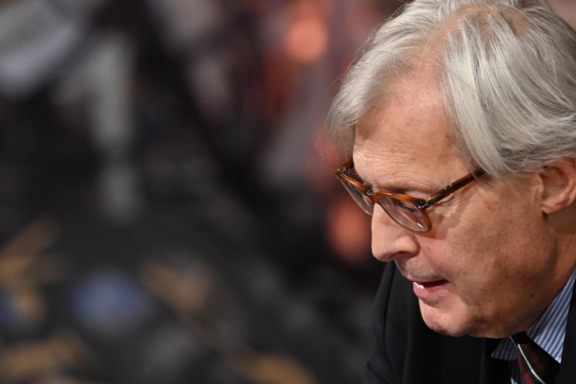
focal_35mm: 694
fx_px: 11100
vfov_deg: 2.0
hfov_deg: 3.0
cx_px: 319
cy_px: 176
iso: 4000
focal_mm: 400
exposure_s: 1/160
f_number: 6.3
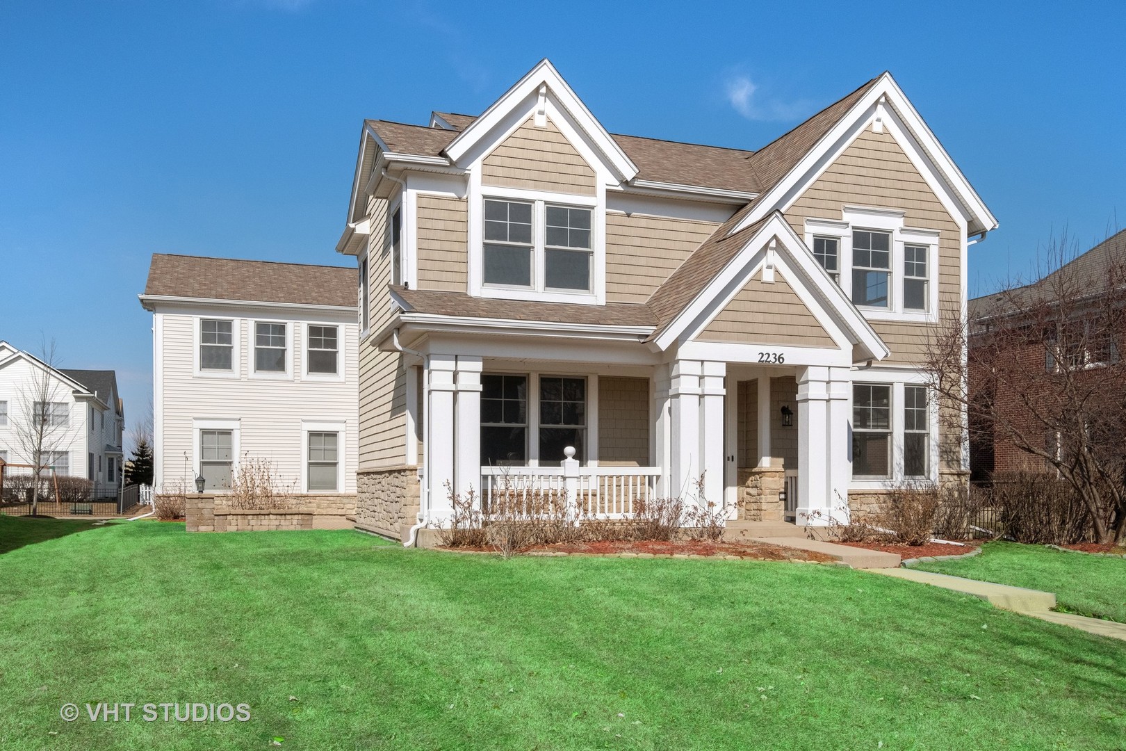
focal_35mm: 30
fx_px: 938
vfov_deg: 43.6
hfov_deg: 61.9
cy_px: 376
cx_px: 563
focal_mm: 20
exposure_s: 1/3200
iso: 800
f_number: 8
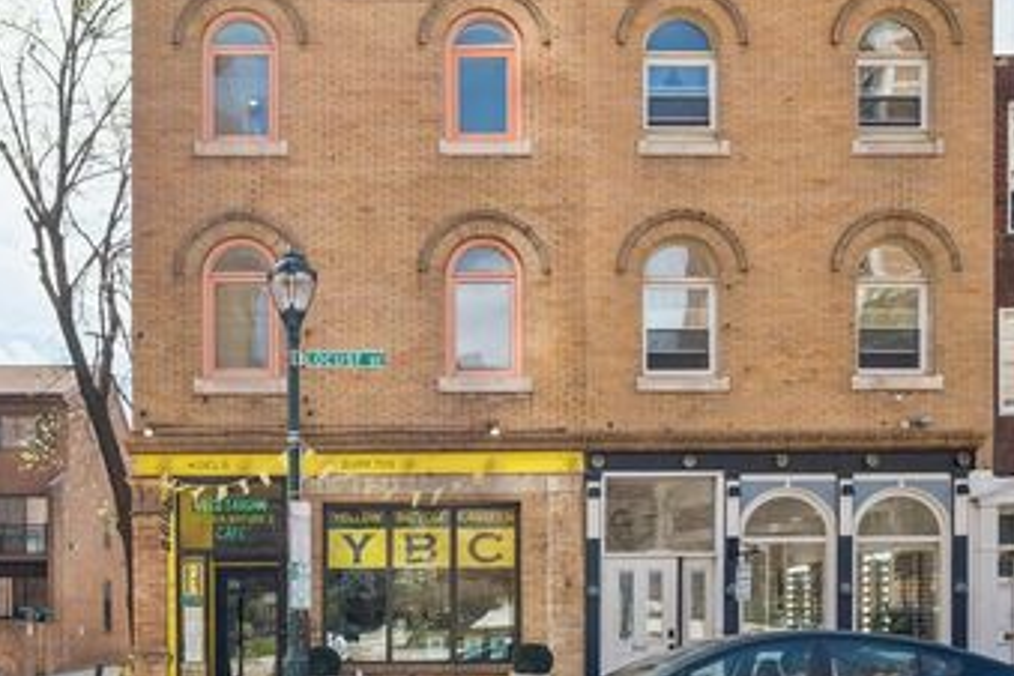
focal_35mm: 31
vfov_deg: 41.7
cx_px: 353
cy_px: 220
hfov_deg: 59.1
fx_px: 873
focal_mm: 13.8
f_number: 8
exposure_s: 1/210
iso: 250
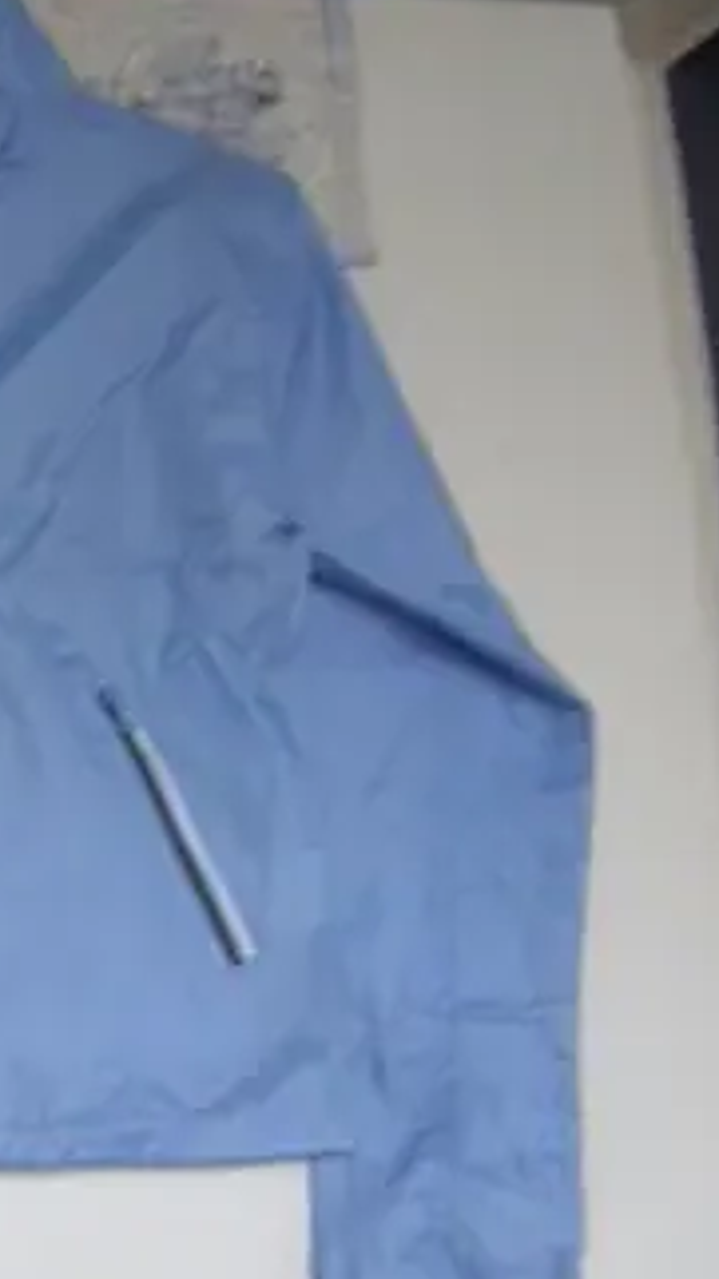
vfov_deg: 34.9
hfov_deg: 18.9
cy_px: 679
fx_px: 2035
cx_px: -155
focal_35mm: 60
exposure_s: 1/2.33
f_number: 2.8
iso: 100
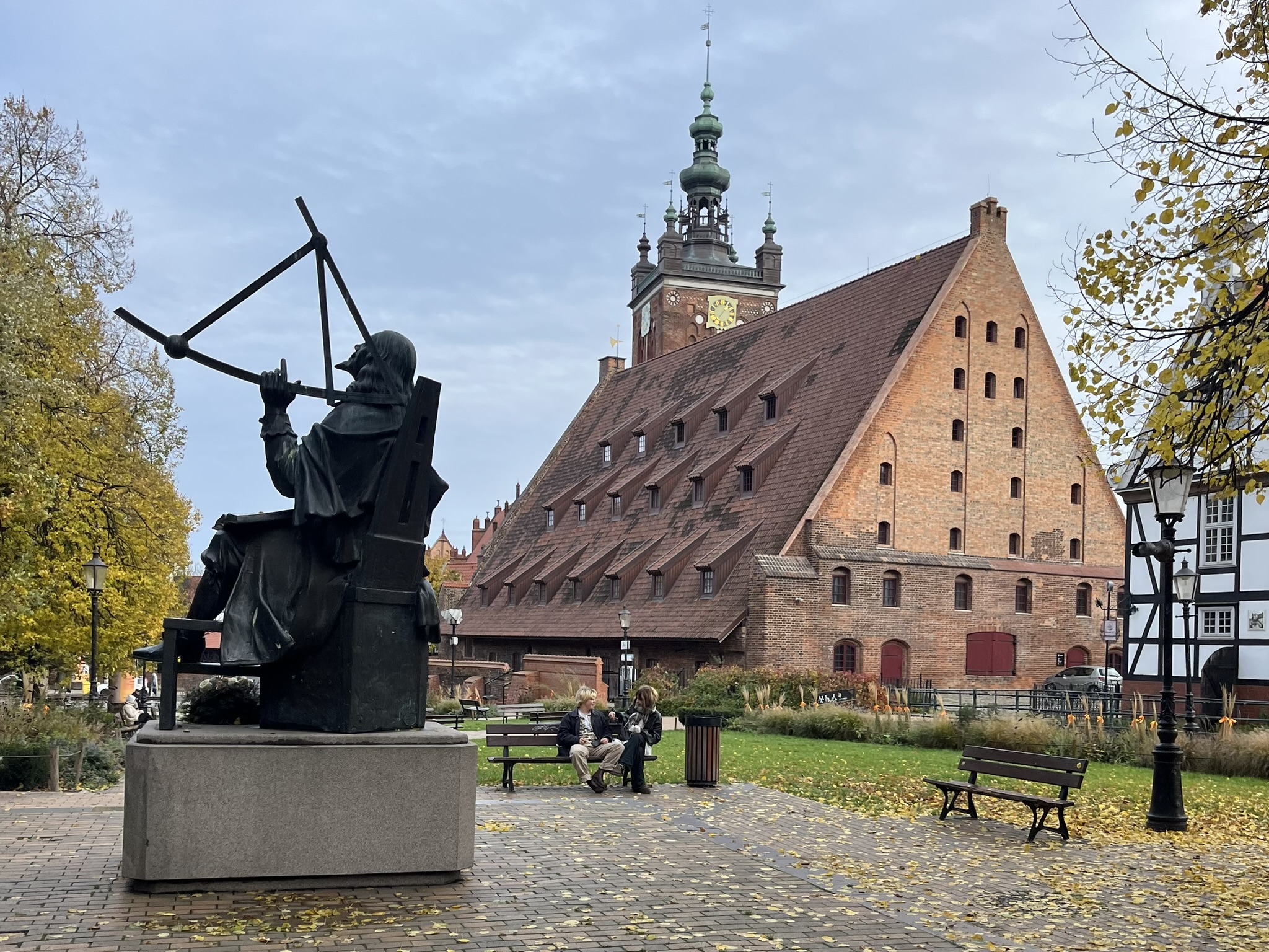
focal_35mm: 26
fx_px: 953
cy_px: 476
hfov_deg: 67.3
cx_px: 634
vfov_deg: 53.1
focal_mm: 5.1
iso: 50
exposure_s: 1/1036
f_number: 1.6
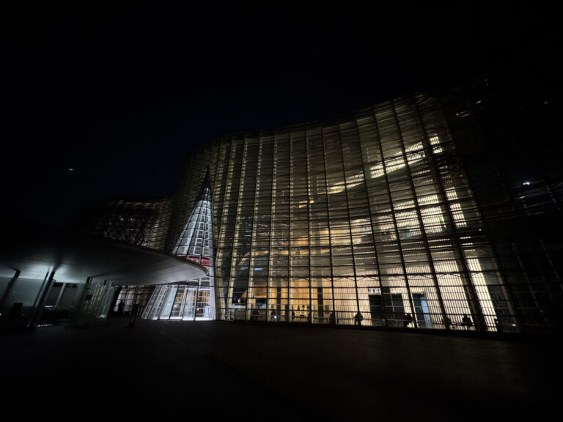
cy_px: 211
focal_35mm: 14
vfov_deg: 85.7
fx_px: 228
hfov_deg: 102.1
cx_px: 282
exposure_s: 1/50
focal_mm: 2.22
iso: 400
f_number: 2.2
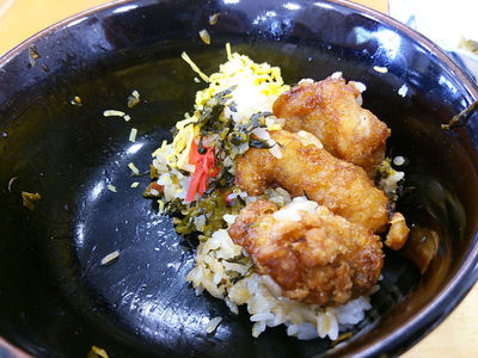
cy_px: 179
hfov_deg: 60.0
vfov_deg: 46.8
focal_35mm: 30
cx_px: 239
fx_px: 414
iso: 100
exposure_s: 1/44
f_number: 1.94
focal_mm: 4.06
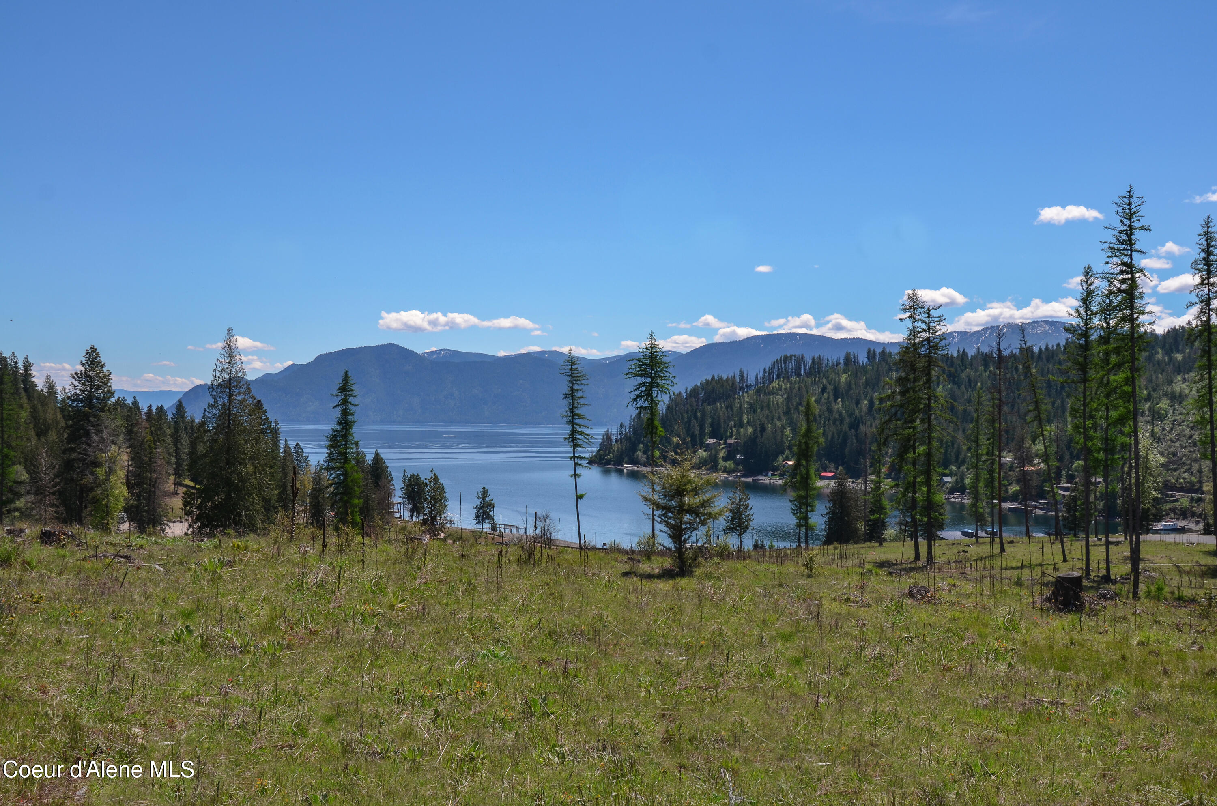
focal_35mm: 36
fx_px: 1214
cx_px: 608
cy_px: 403
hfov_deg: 53.2
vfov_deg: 36.7
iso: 100
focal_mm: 24
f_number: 7.1
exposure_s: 1/200
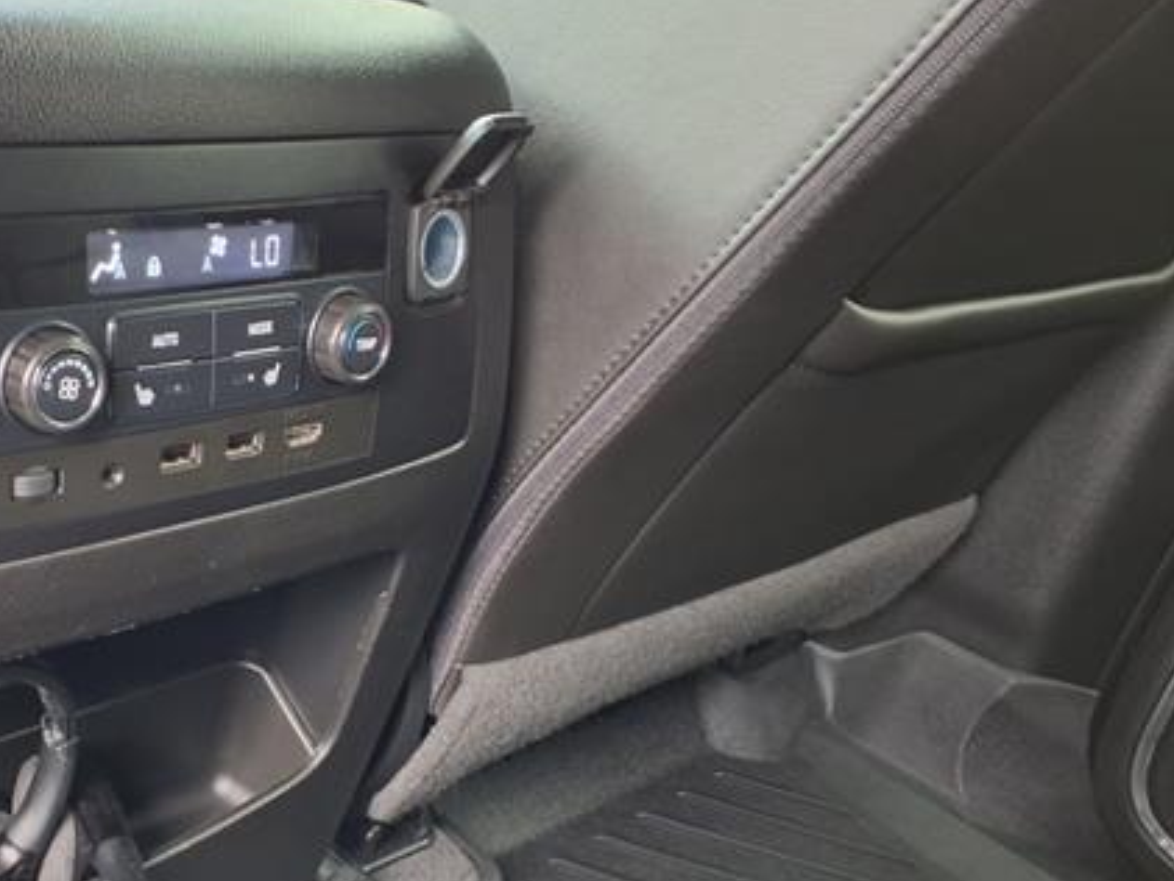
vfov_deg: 35.0
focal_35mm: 41
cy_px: 546
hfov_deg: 44.2
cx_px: 290
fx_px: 1391
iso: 250
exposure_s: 1/24
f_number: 1.9
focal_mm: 3.58
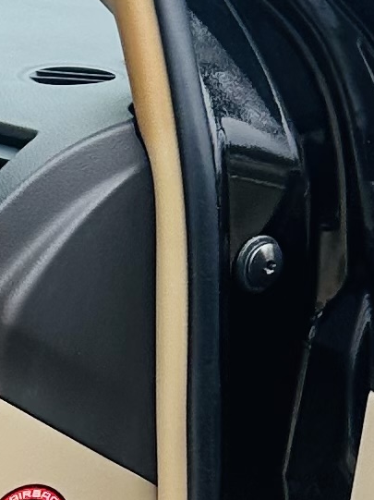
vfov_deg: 10.9
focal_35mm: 179
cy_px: 562
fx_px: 2582
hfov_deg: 7.6
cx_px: -561
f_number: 1.78
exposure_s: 1/401
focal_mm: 6.86
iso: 80
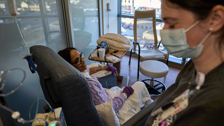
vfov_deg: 44.2
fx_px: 154
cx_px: 114
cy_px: 53
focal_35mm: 26
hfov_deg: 71.9
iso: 250
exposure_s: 1/125
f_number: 3.2
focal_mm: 24
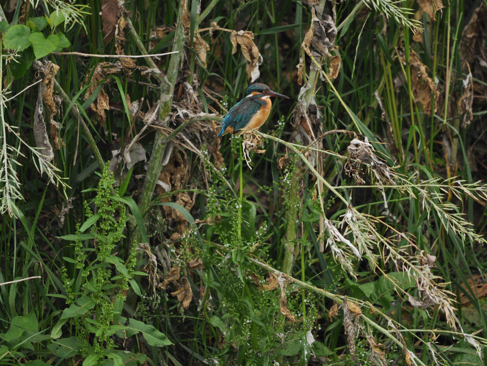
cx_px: 250
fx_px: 12563
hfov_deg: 2.2
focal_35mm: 893
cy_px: 191
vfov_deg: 1.7
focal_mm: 500
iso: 720
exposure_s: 1/500
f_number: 6.3
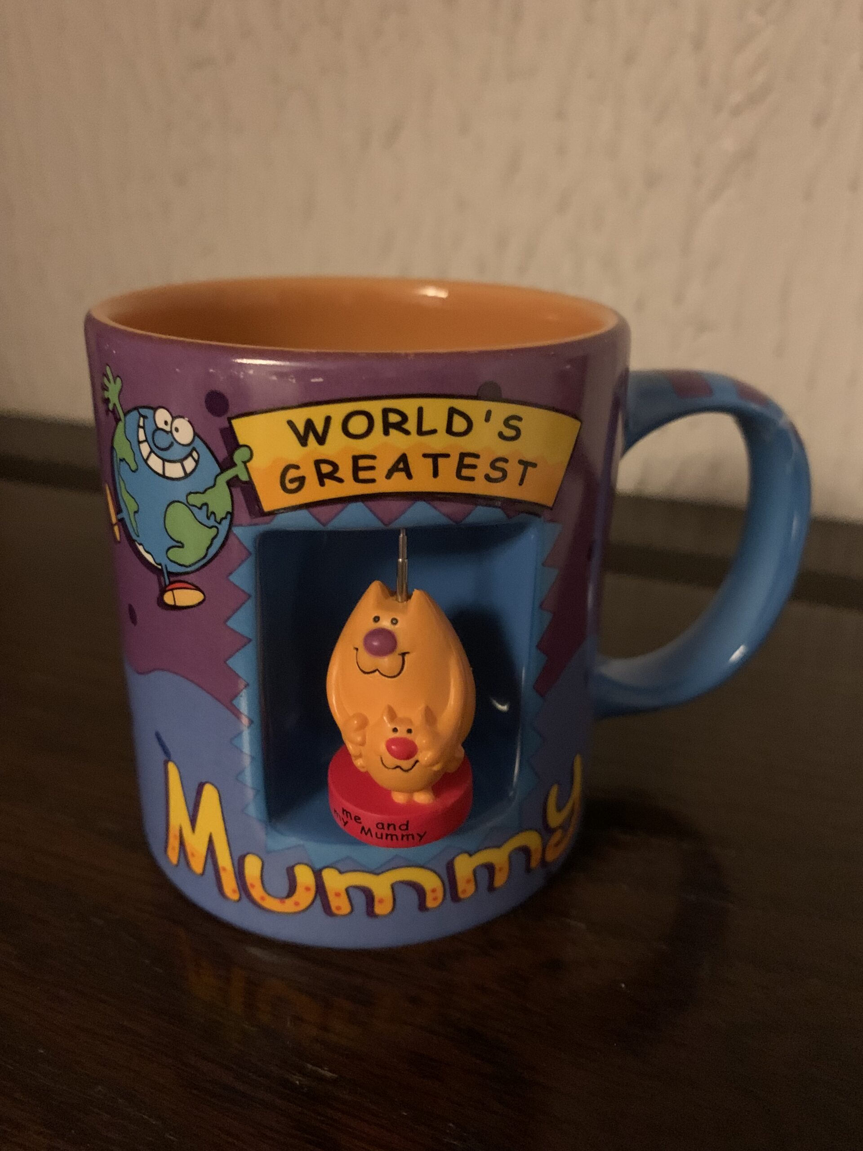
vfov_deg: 67.3
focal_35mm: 26
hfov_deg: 53.1
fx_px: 864
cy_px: 576
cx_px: 432
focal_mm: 4.25
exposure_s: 1/17
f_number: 1.8
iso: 800
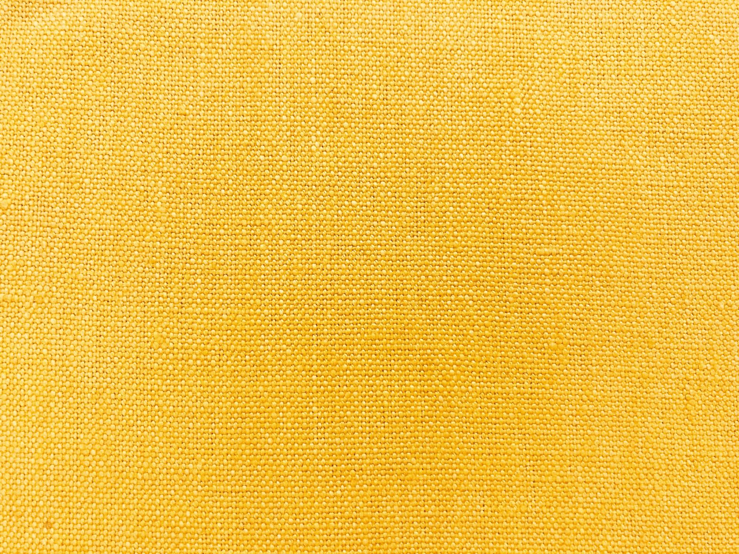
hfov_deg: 63.5
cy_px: 277
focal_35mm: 28
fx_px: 598
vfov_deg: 49.7
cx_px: 370
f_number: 1.8
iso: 25
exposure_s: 1/30
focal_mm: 3.99
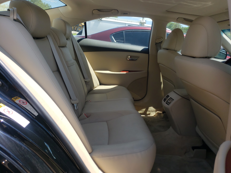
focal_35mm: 27
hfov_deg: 65.3
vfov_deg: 51.4
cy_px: 86
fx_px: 180
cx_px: 118
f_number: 1.5
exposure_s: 1/1250
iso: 50
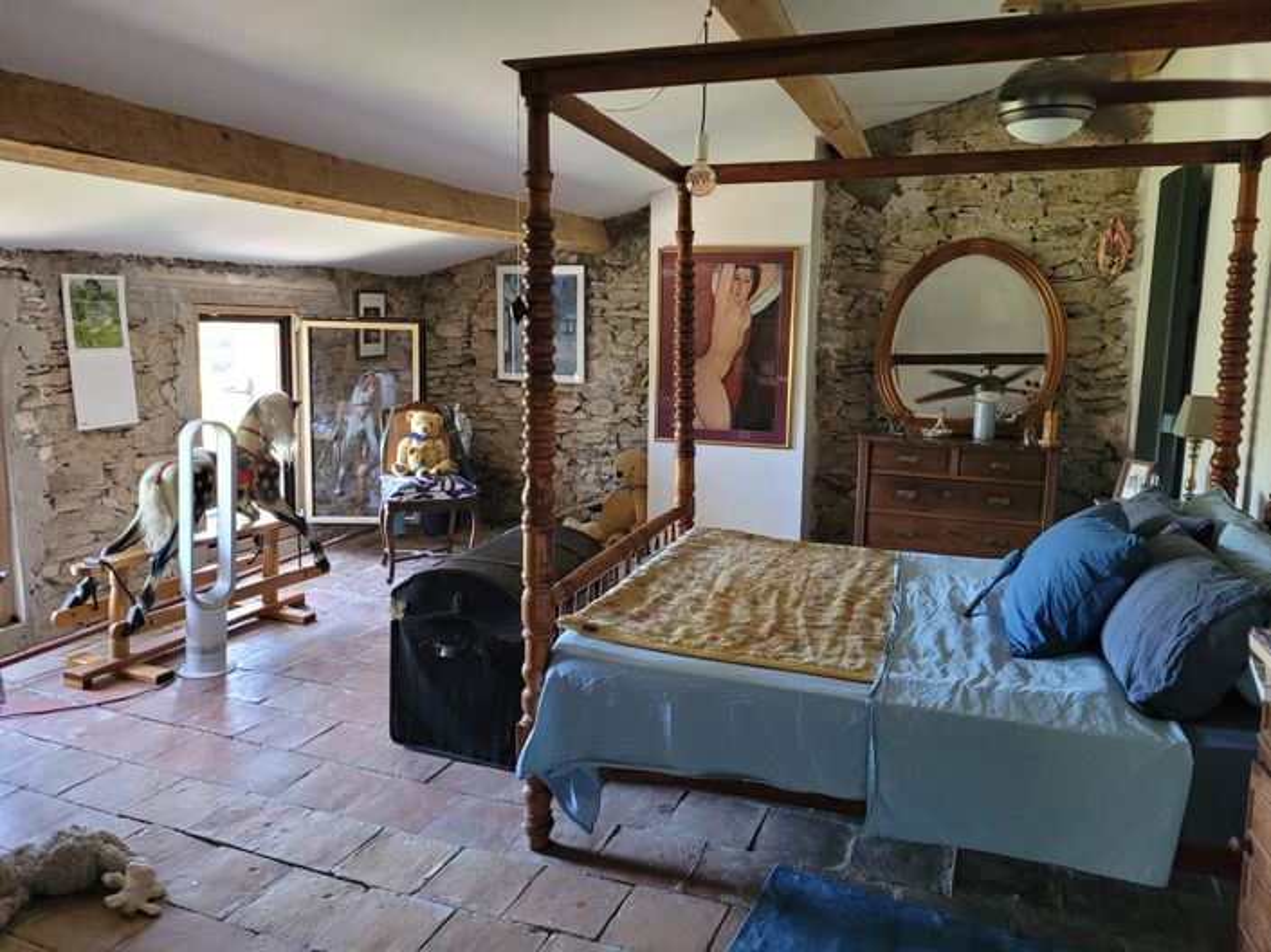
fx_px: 954
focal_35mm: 26
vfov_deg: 53.0
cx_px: 636
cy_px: 476
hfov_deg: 67.3
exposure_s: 1/50
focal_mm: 5.4
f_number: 1.8
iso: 640
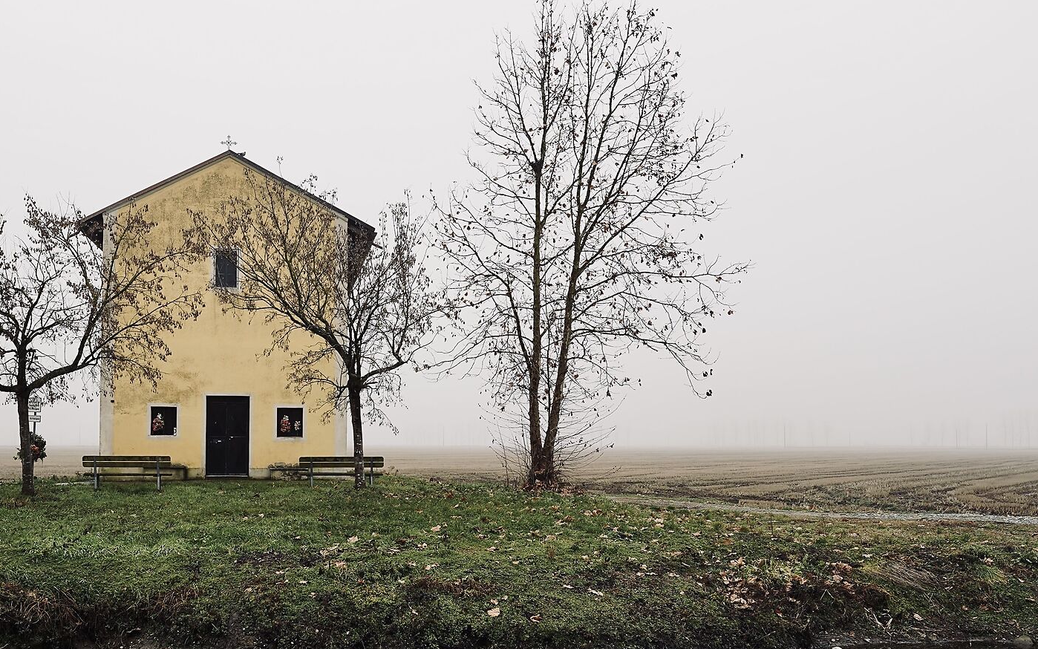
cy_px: 391
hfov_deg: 54.5
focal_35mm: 35
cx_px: 367
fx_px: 990
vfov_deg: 36.2
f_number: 5.6
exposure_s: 1/125
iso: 100
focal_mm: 20
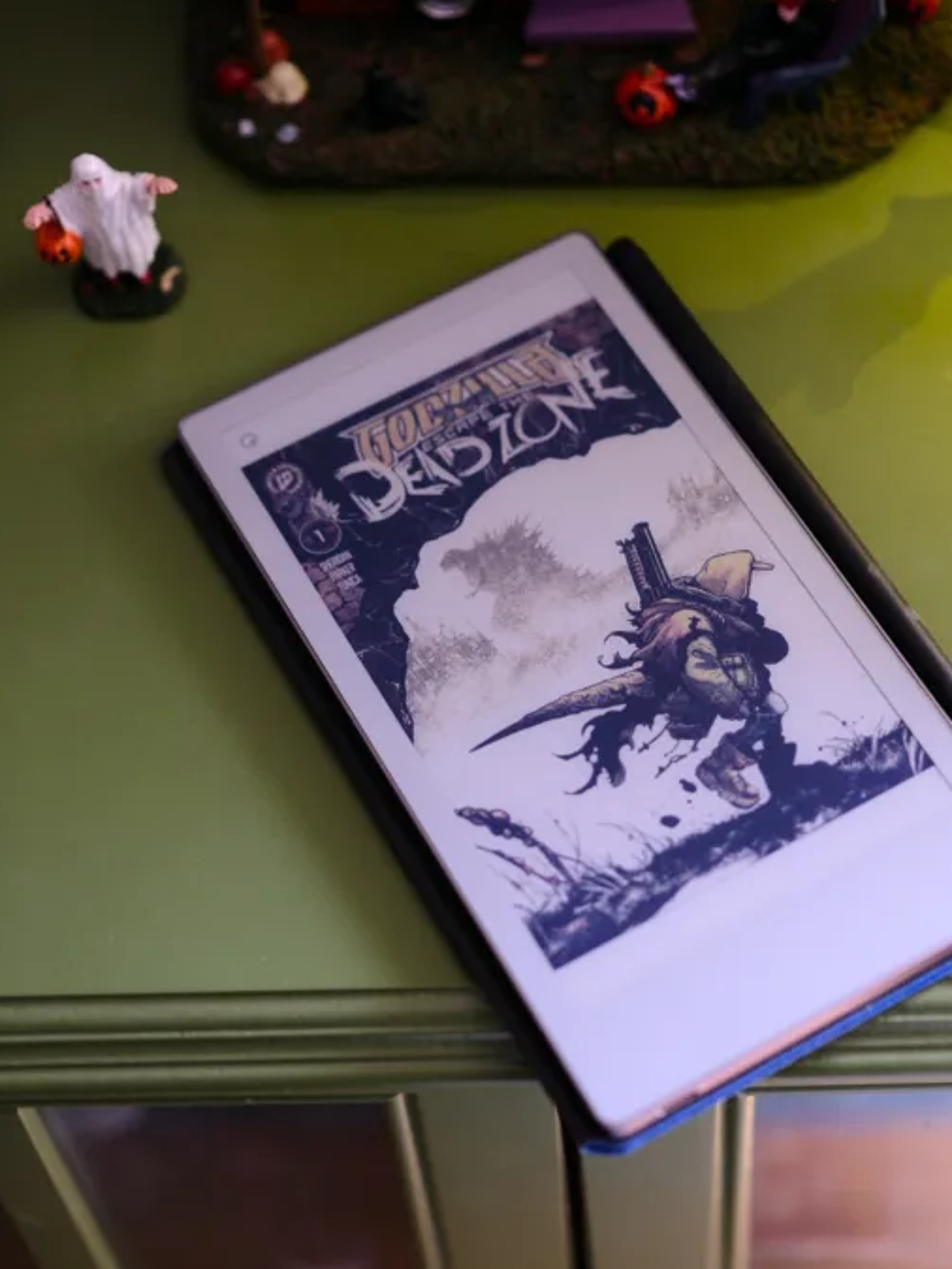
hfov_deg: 20.2
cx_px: 544
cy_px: 641
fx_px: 2675
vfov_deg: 26.7
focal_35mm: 73
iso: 640
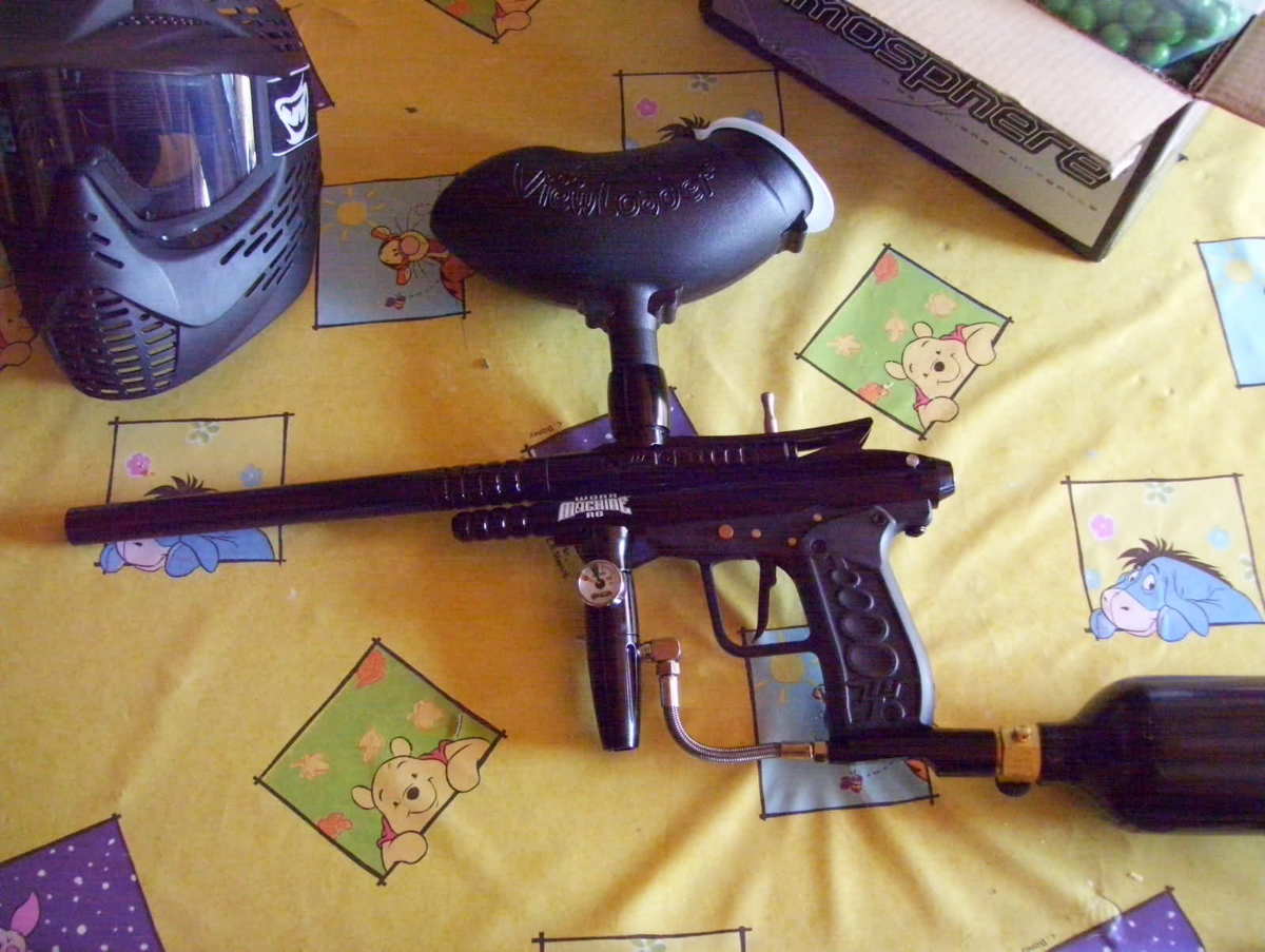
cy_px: 476
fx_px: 1317
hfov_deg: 51.3
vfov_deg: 39.7
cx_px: 632
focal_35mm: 36
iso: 1250
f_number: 2.7
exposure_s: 1/200
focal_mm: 6
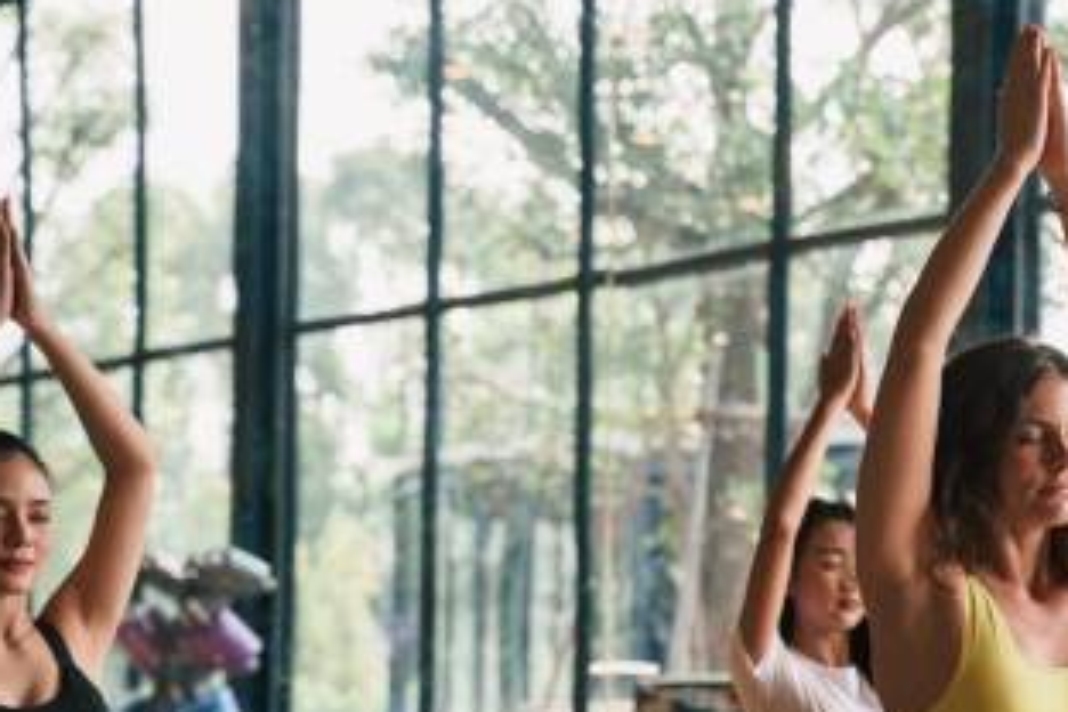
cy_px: 590
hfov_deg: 13.3
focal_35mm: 154
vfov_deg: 8.9
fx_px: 4568
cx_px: 856
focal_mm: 75
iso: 400
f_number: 4
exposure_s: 1/200
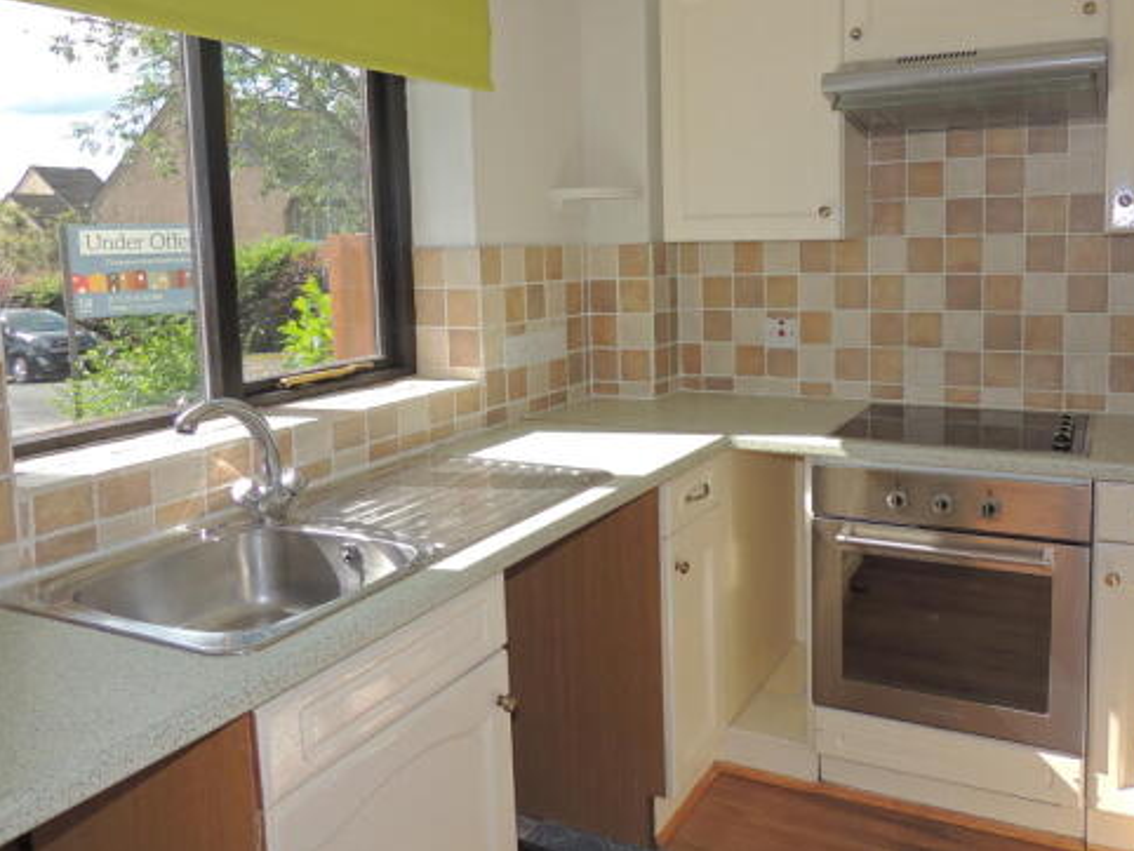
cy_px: 342
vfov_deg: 48.0
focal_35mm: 29
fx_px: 950
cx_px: 646
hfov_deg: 61.4
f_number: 3
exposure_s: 1/320
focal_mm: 4.3
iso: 100
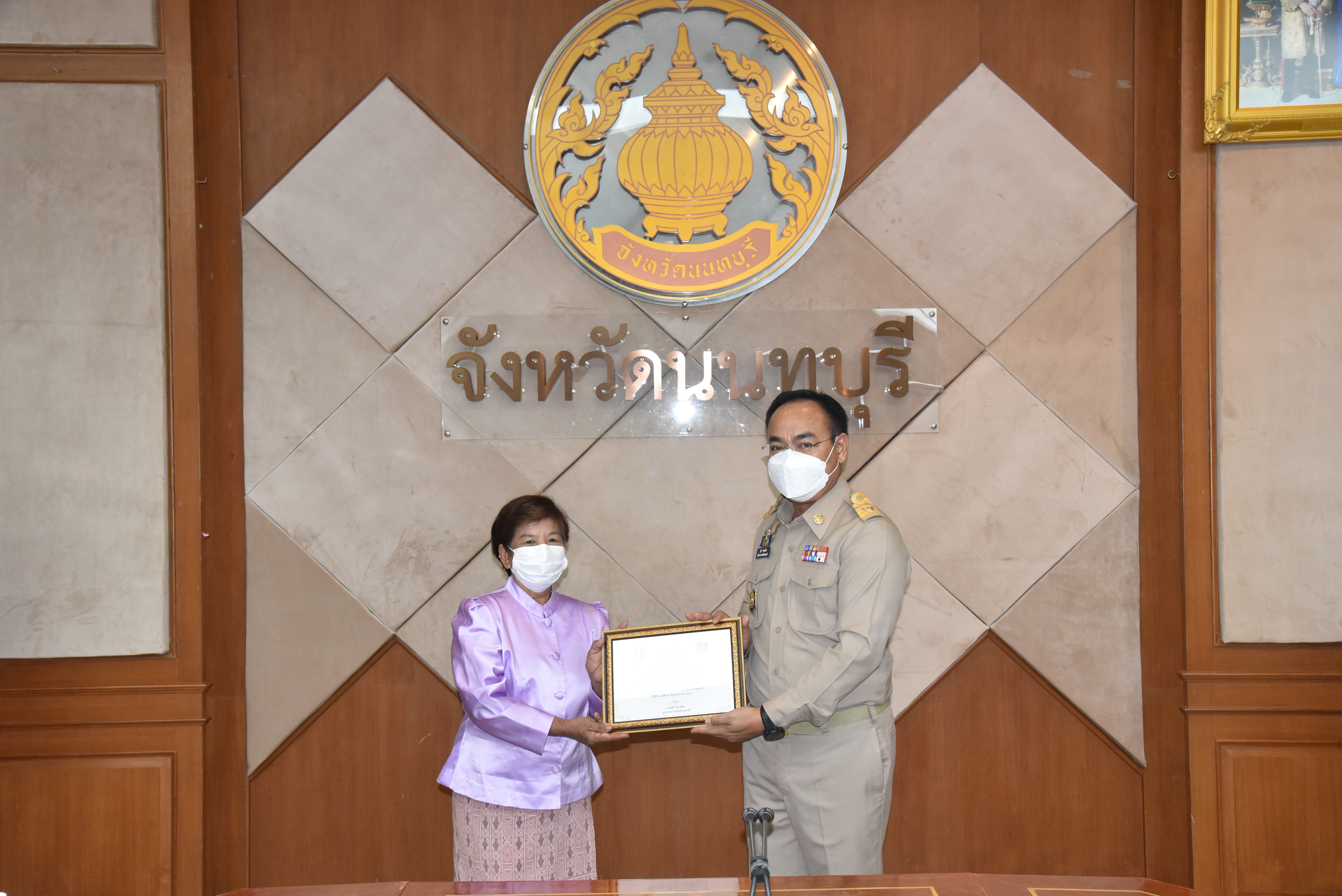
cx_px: 671
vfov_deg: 35.1
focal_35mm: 38
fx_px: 1417
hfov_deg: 50.7
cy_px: 448
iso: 3200
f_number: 7.1
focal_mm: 38
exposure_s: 1/160
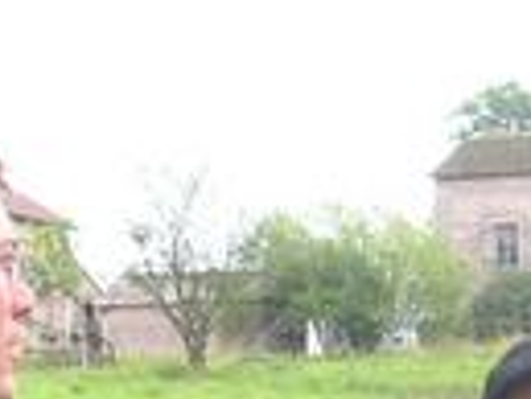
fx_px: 3040
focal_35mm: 198
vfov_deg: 7.1
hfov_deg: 9.8
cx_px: 671
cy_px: 930
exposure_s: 1/80.8
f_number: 3
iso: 50
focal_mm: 6.6
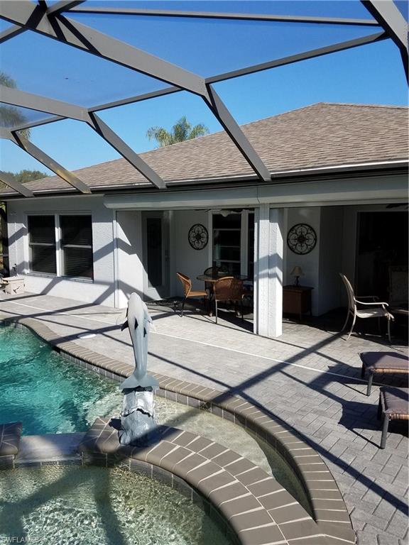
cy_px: 272
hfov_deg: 53.1
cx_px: 204
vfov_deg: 67.3
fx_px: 410
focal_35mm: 26
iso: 40
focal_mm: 4.2
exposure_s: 1/1204
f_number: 1.7
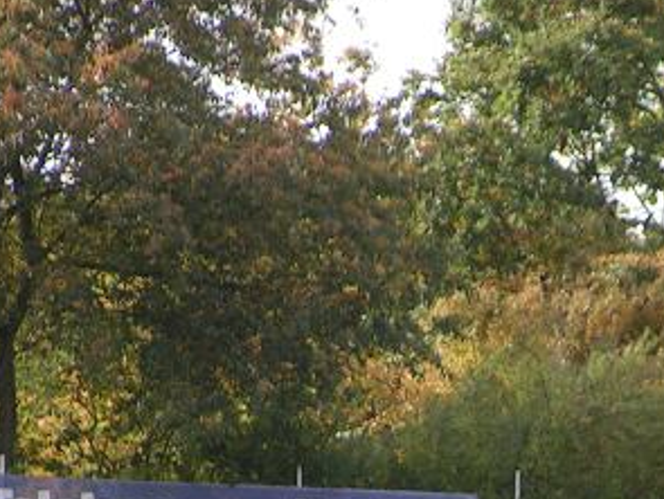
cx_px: 585
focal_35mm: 669
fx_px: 12848
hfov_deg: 3.0
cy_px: 659
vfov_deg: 2.2
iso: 50
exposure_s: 1/250
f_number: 3.5
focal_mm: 37.8
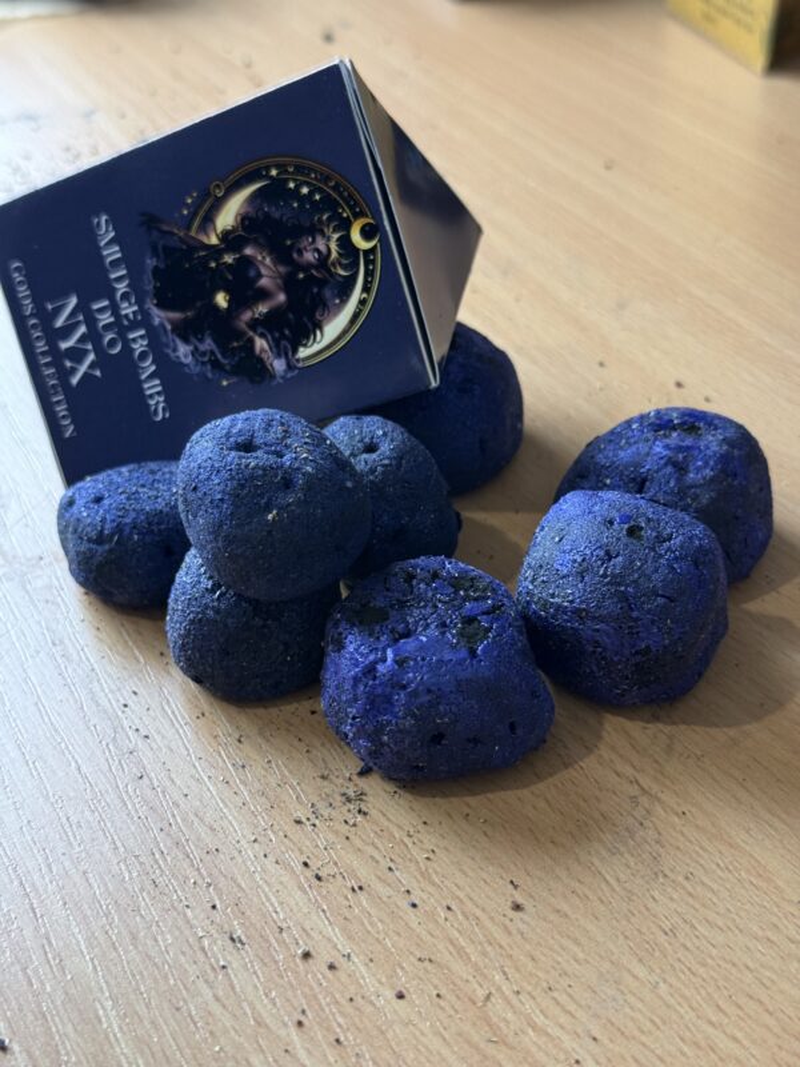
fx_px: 1479
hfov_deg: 30.3
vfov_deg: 39.7
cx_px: 400
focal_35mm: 48
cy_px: 534
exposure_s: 1/50
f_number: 1.78
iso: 100
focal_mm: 6.76
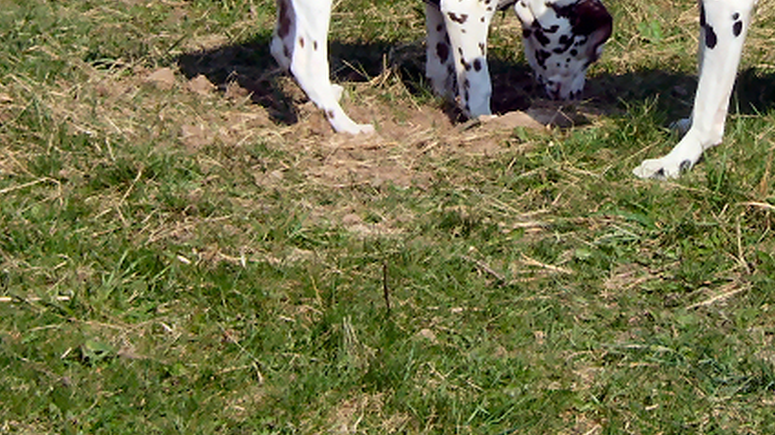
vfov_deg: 6.7
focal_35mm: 179
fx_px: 3677
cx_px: 528
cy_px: -80
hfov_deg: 12.0
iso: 50
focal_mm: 22.74
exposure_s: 1/114
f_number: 9.5
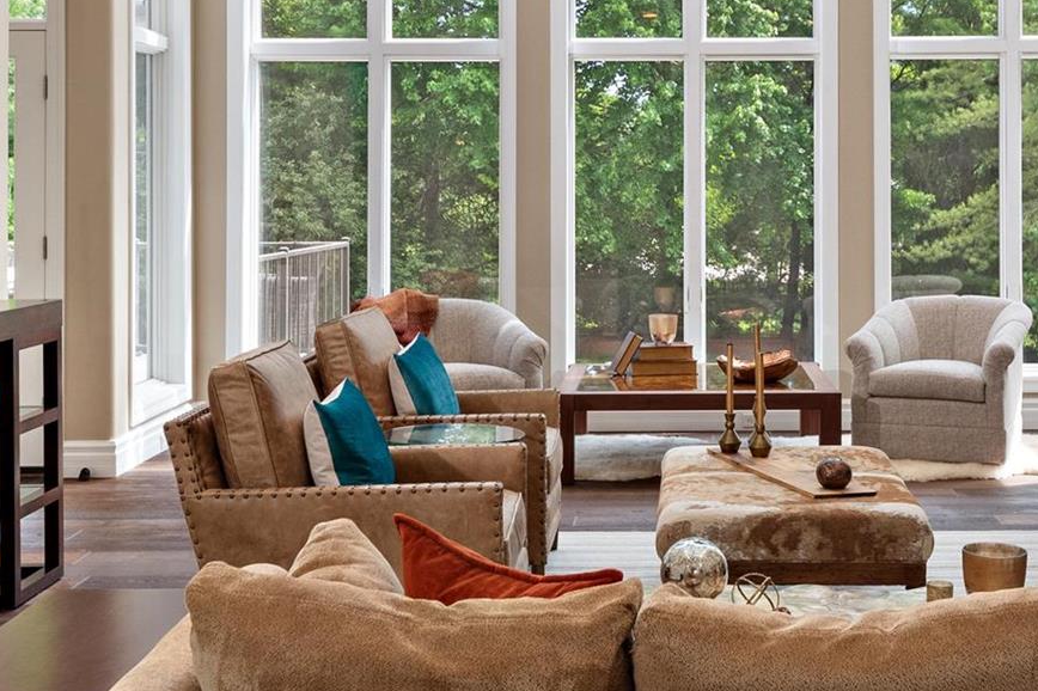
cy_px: 171
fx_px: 1700
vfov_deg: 22.8
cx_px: 698
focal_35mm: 59
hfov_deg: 33.6
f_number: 8
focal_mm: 16
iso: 400
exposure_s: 1/125
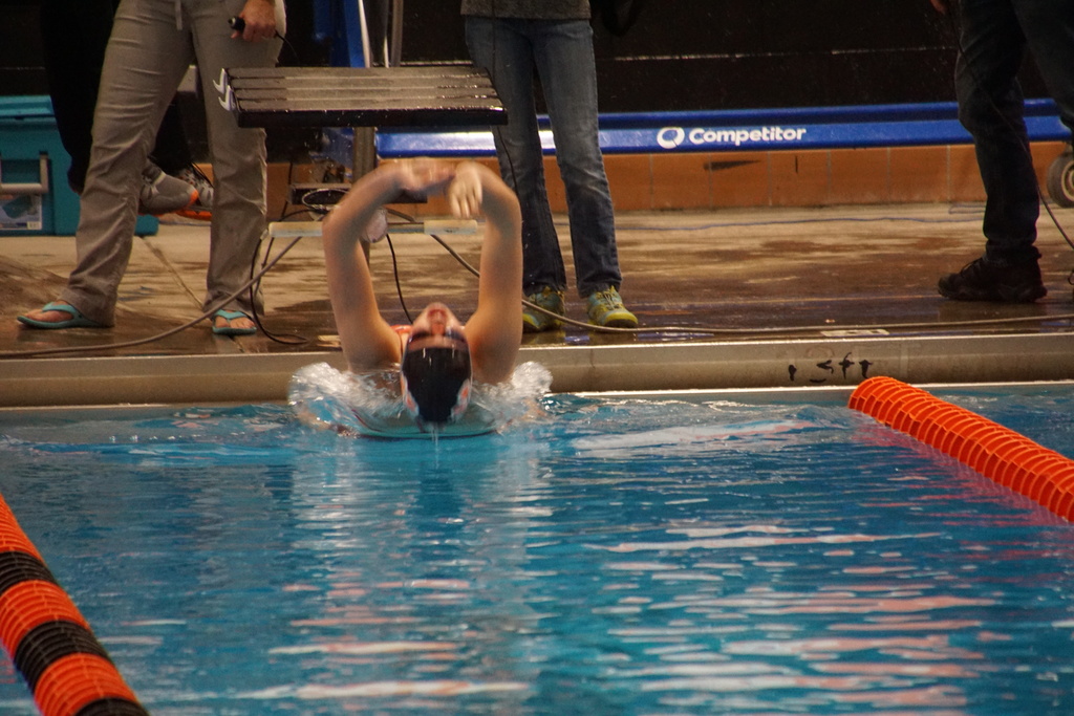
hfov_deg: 4.6
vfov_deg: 3.1
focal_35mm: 450
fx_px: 13426
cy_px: 358
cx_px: 537
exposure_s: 1/125
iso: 3200
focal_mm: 300
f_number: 6.3
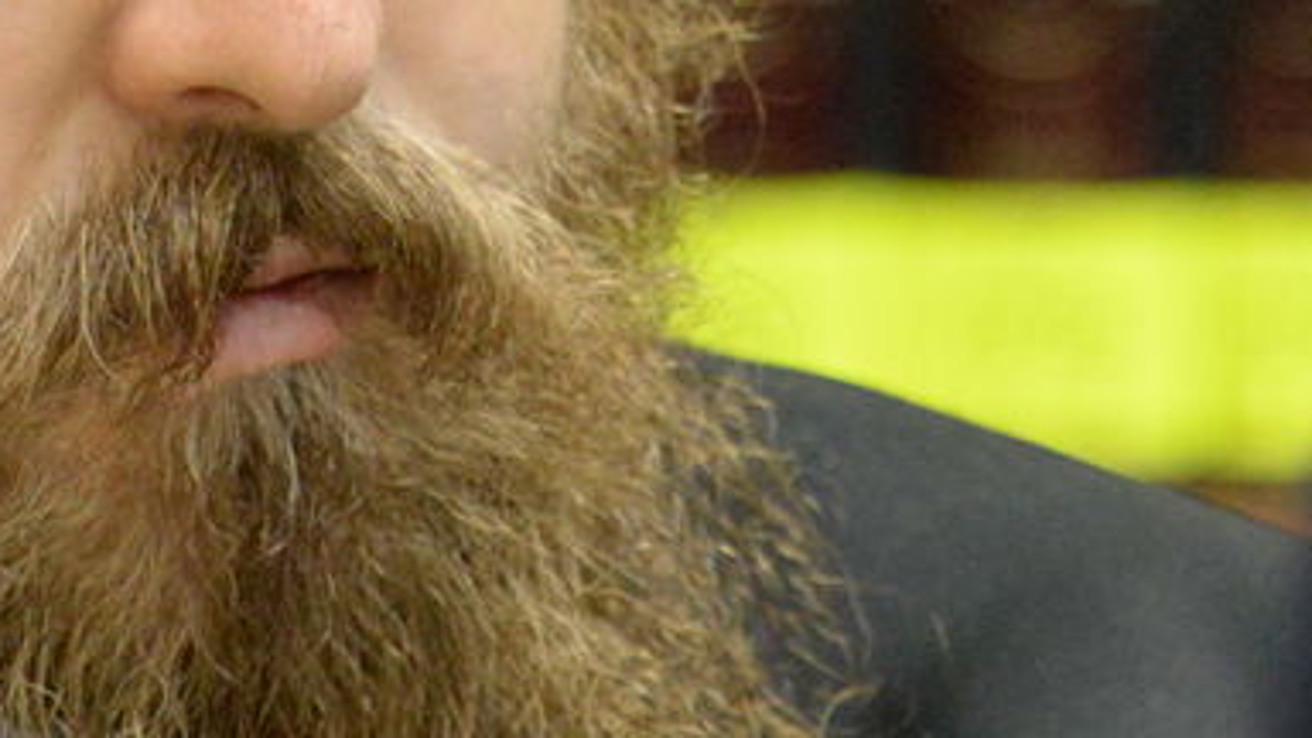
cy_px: -372
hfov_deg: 1.9
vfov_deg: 1.1
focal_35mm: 1146
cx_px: 448
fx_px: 39868
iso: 6400
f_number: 6.3
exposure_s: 1/250
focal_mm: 300
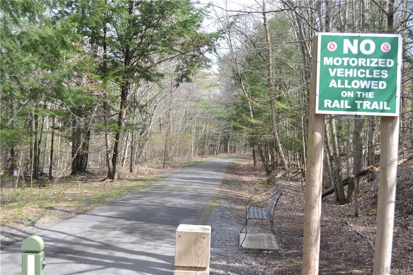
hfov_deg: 49.6
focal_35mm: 39
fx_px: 447
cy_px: 138
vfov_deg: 34.2
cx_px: 206
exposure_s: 1/200
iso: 200
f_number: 5
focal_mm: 26
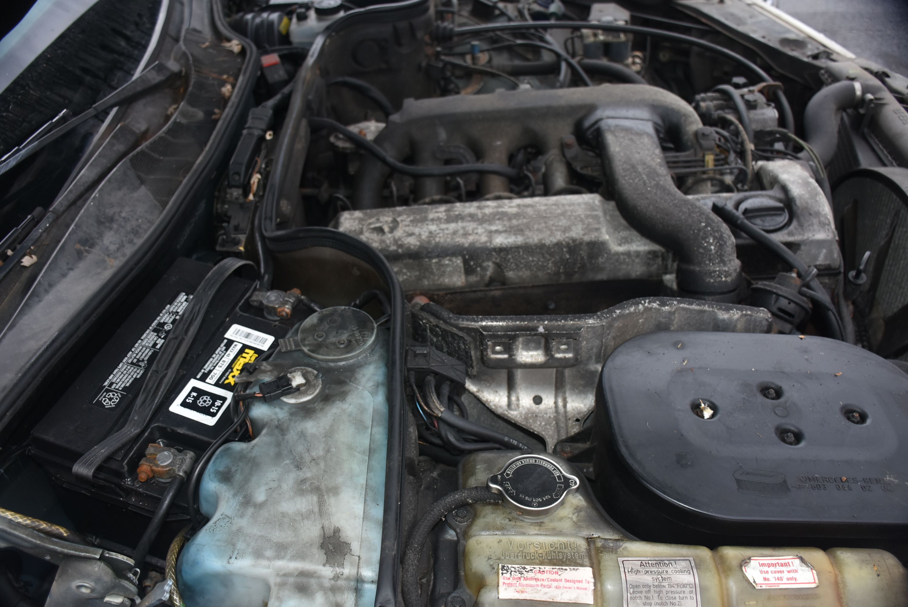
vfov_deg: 38.4
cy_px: 304
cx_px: 454
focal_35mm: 34
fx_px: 871
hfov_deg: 55.1
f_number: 3.8
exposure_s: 1/60
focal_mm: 23
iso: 400
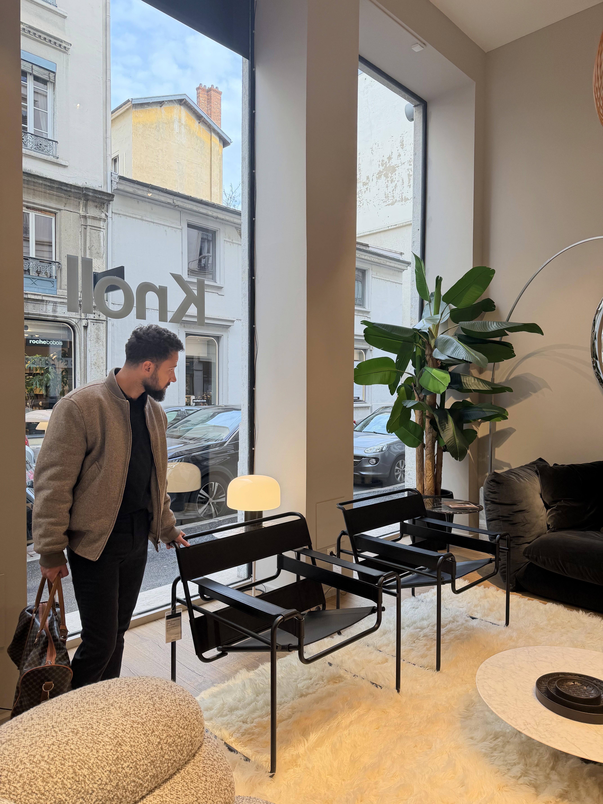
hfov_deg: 56.8
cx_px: 302
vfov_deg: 71.6
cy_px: 402
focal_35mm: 24
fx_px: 557
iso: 80
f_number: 1.78
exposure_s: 1/333
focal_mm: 6.76
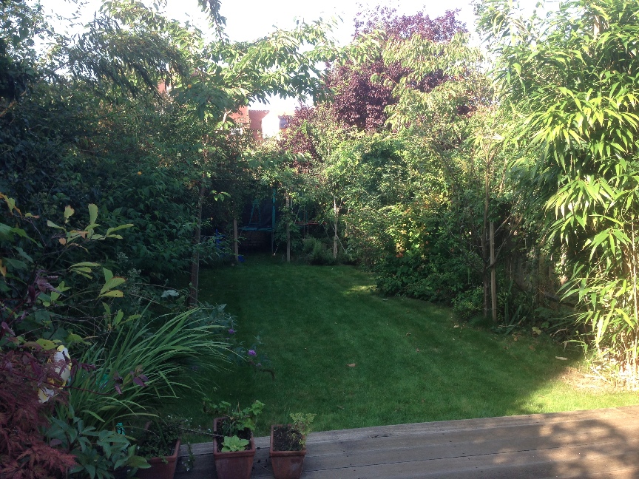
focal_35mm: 33
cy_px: 240
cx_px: 320
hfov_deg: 55.4
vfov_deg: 42.9
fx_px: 609
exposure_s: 1/213
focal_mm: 4.13
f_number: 2.4
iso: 50
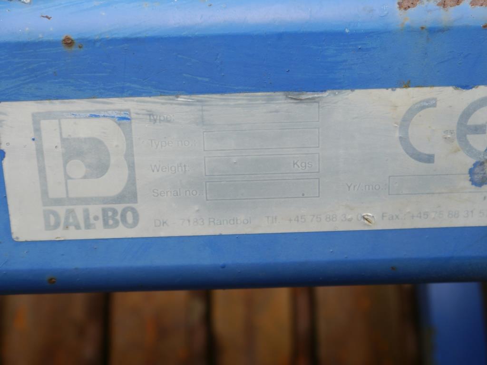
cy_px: 182
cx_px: 244
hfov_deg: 34.3
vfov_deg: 26.1
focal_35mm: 56
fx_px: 788
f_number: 5.6
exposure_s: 1/125
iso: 160
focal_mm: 28
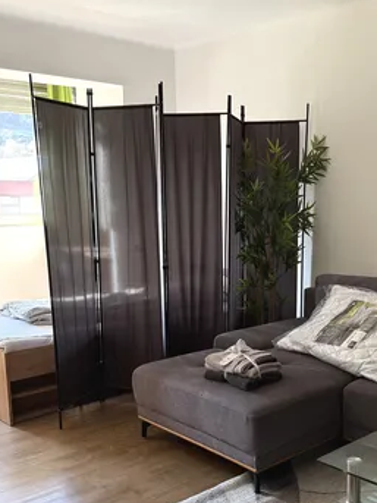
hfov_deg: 33.8
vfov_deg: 44.5
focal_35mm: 42
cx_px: 273
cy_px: 308
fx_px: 610
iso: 160
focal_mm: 6.76
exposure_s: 1/121
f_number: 1.78
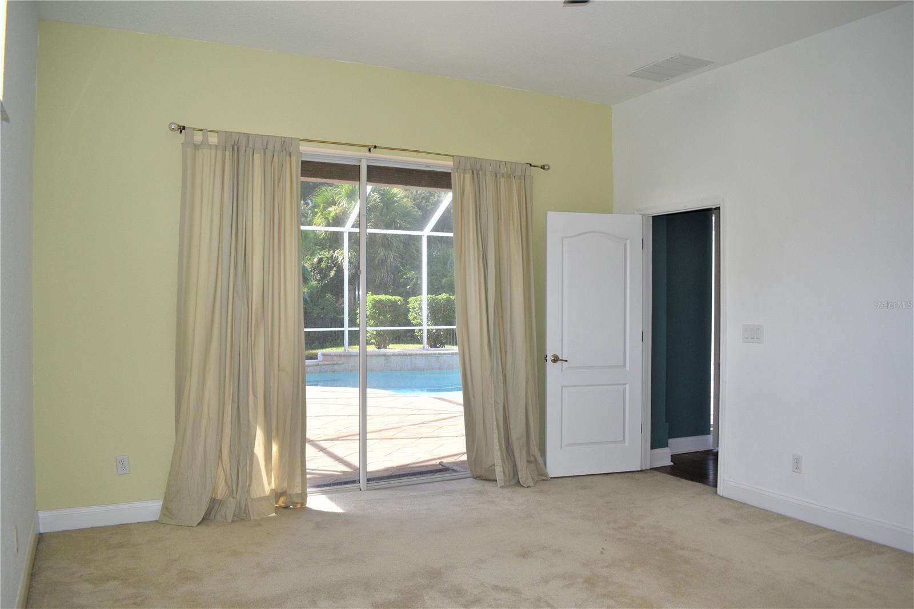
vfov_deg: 47.9
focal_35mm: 27
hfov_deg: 67.4
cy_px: 304
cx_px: 457
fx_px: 685
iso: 320
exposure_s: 1/200
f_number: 5
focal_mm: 18
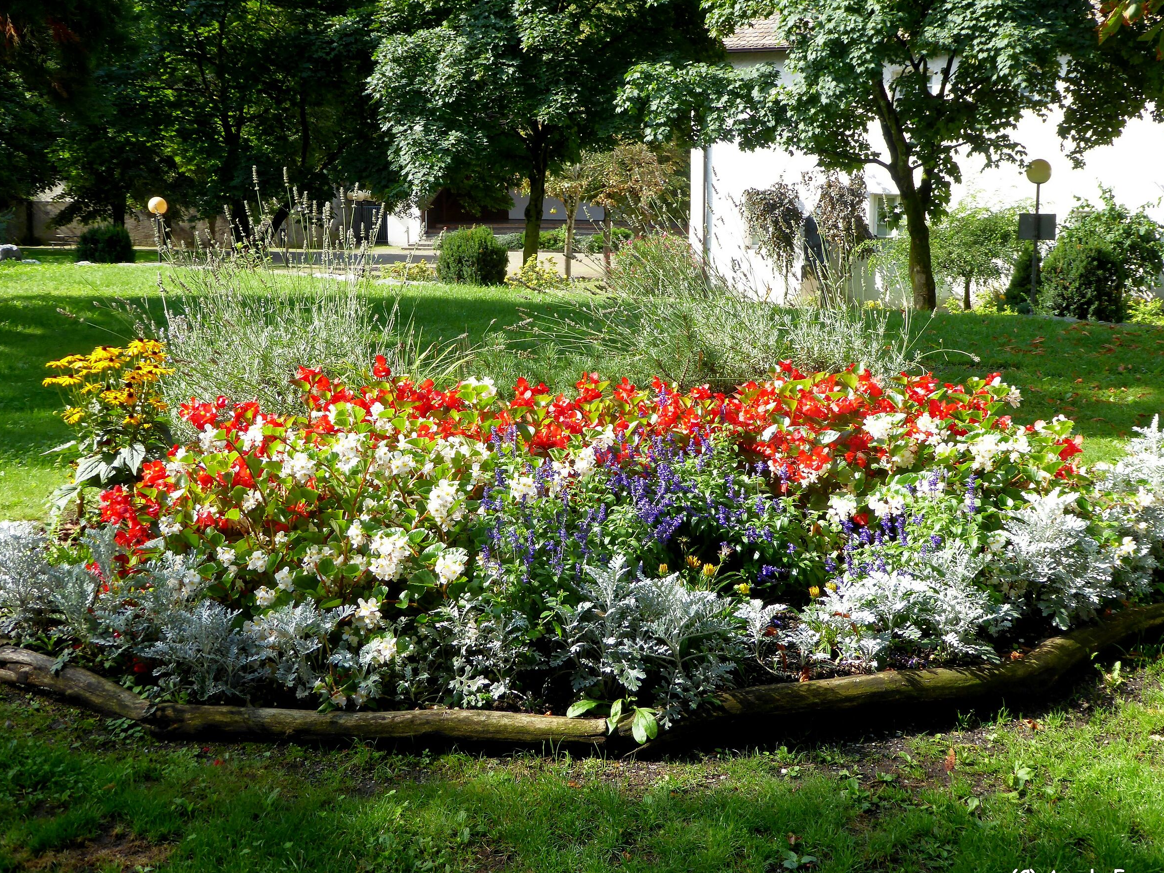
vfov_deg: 32.2
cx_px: 582
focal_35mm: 45
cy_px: 444
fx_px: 1513
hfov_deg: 42.1
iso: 80
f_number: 3.9
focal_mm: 7.8
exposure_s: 1/160
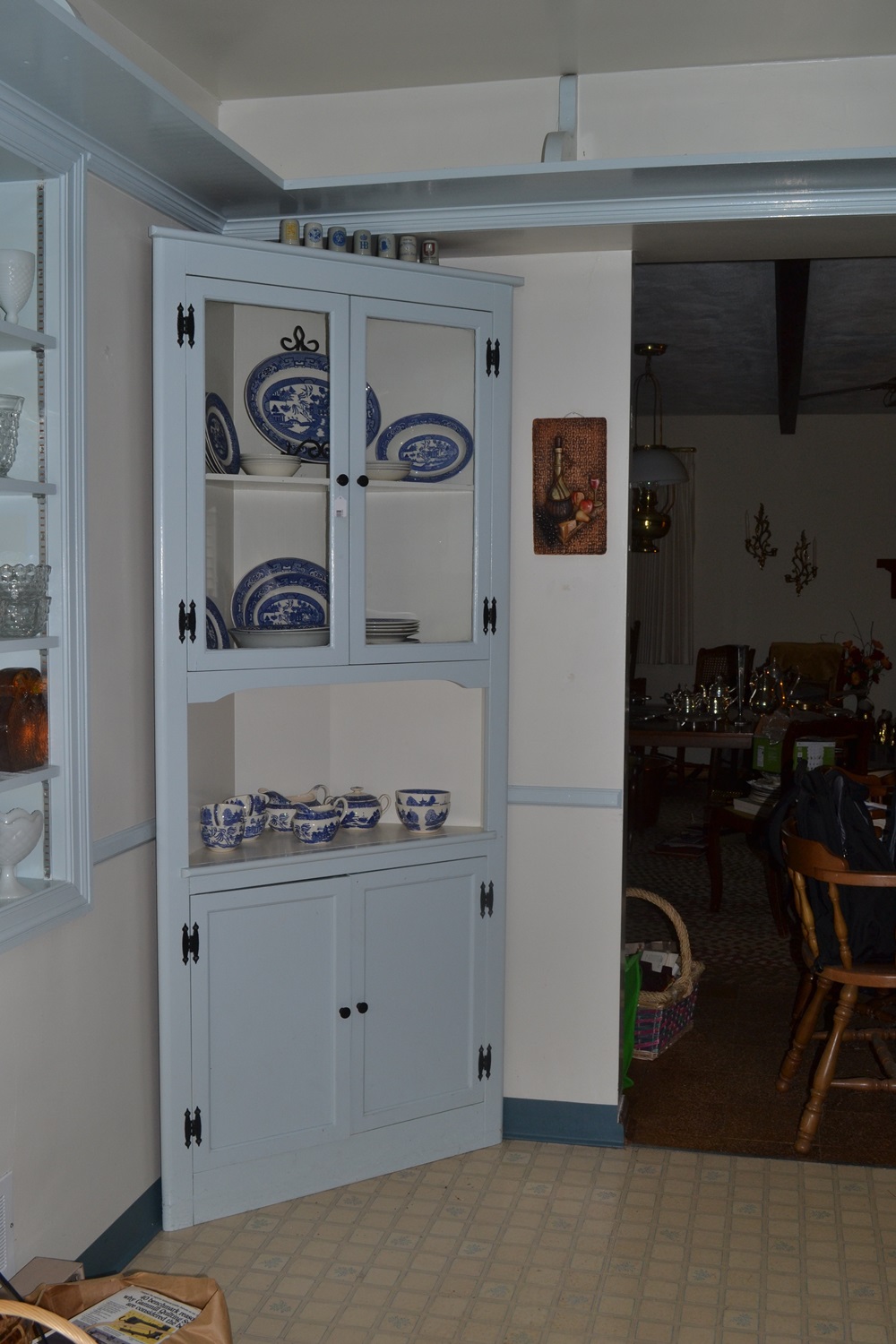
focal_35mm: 36
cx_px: 448
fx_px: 1344
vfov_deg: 53.1
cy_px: 672
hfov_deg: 36.9
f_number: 8
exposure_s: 1/60
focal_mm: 24
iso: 280
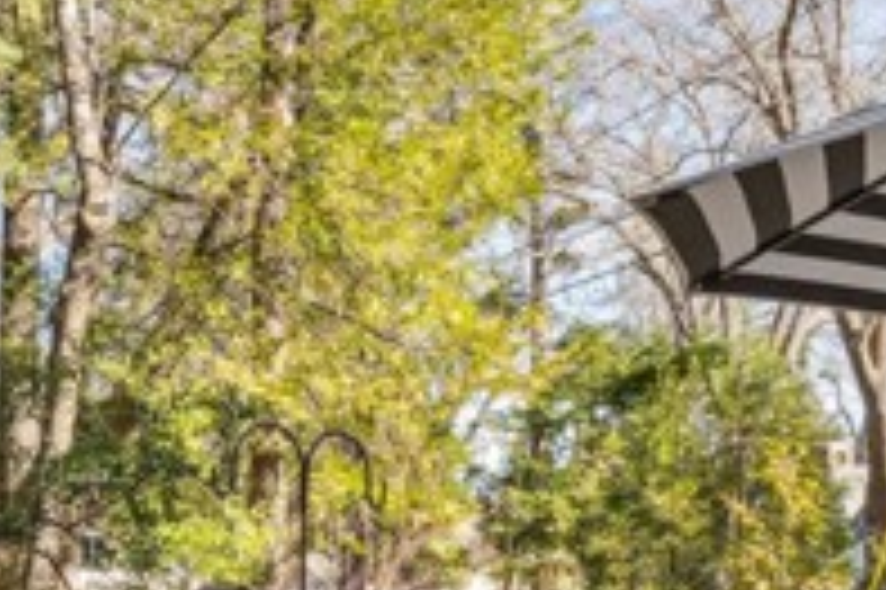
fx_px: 1622
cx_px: 427
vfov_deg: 20.0
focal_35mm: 66
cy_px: 585
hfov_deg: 30.5
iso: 100
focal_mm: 20.3
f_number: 22
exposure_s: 1/5
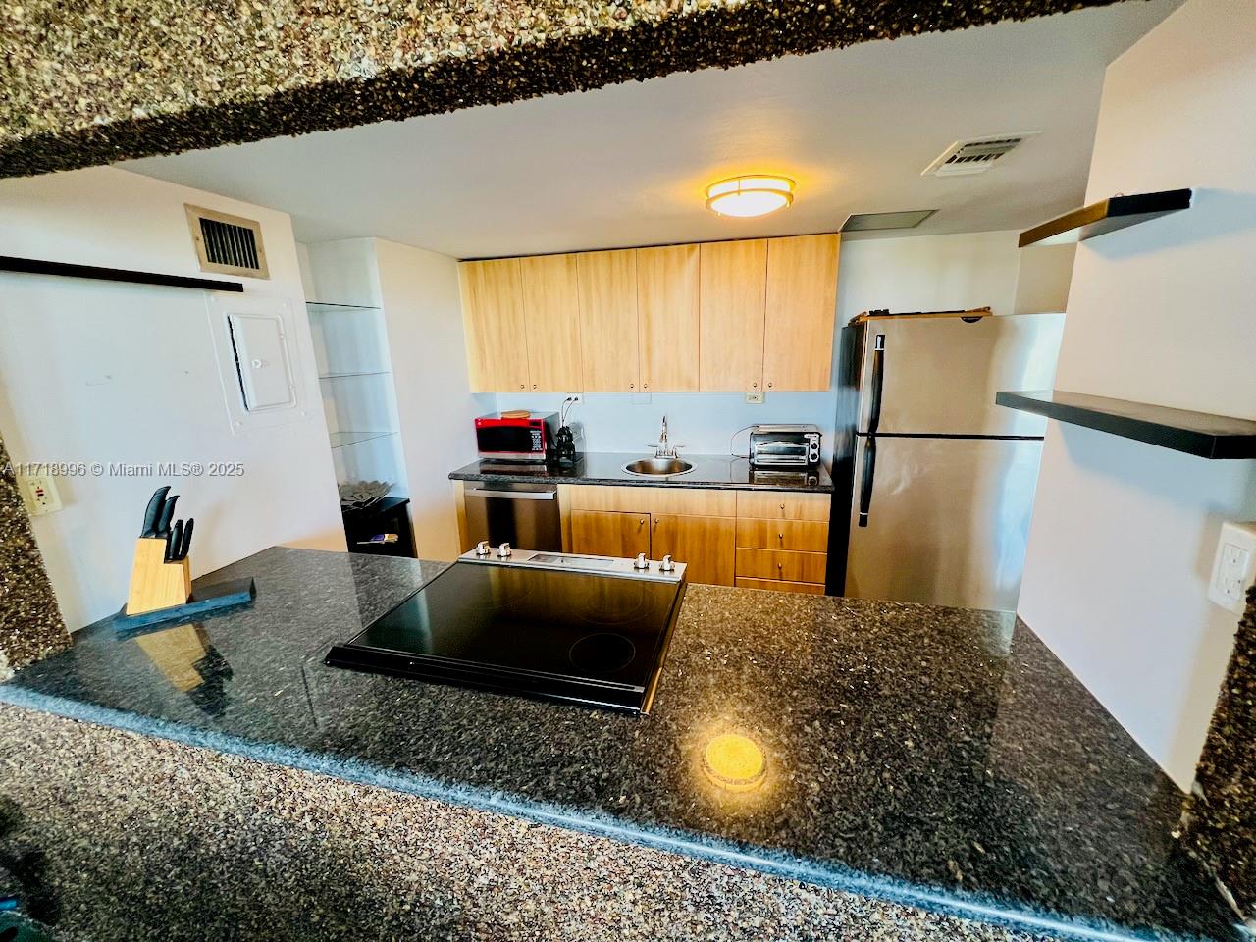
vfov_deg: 89.9
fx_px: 472
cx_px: 628
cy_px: 471
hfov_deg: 106.2
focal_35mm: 13
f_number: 1.8
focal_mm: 1.57
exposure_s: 1/60
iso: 125
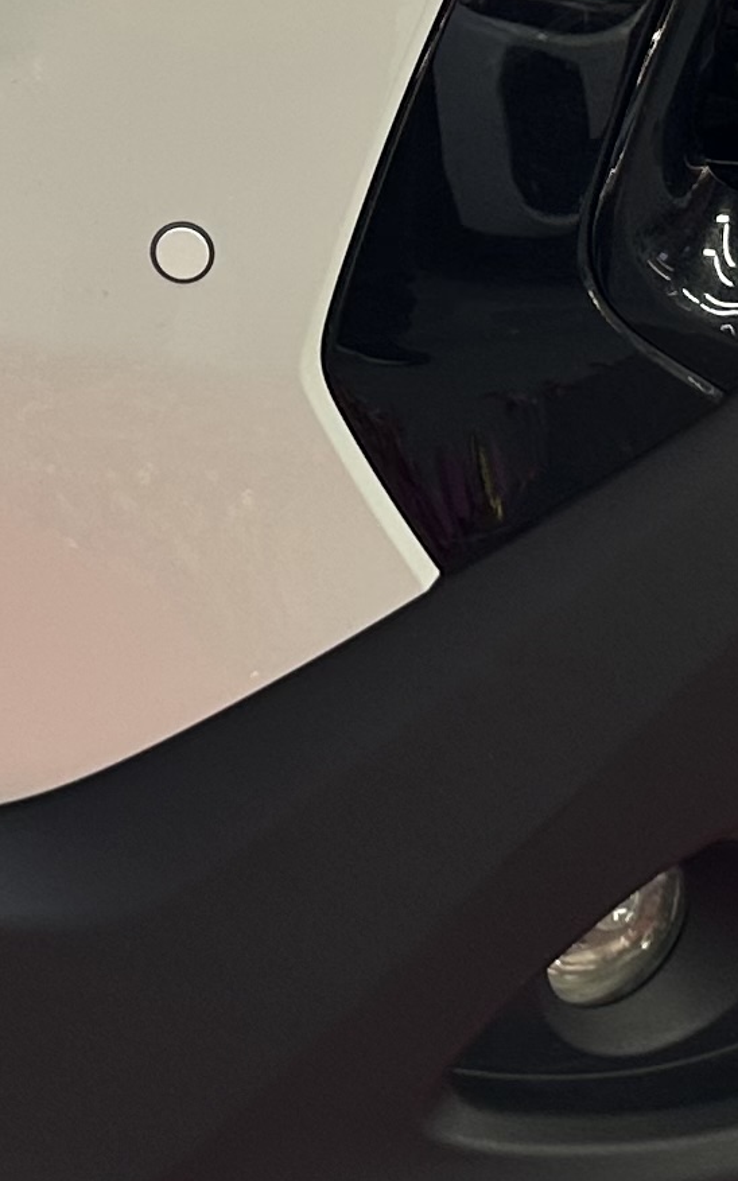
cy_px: -497
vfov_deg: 16.5
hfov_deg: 10.9
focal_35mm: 117
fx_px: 3766
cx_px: -291
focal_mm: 6.86
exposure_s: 1/100
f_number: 1.78
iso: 64
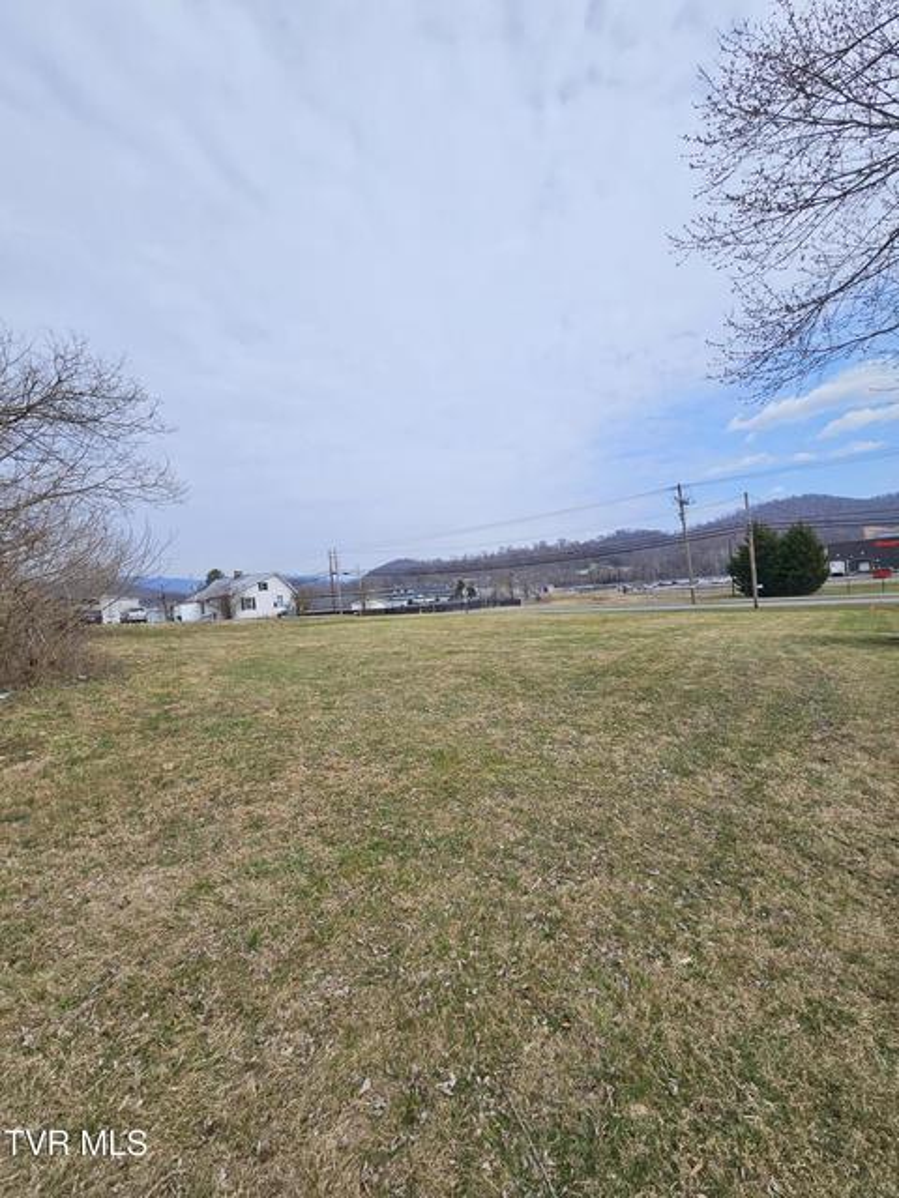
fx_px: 450
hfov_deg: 89.9
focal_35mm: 13
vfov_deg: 106.2
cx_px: 450
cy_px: 599
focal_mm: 2.2
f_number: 2.2
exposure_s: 1/4131
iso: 50
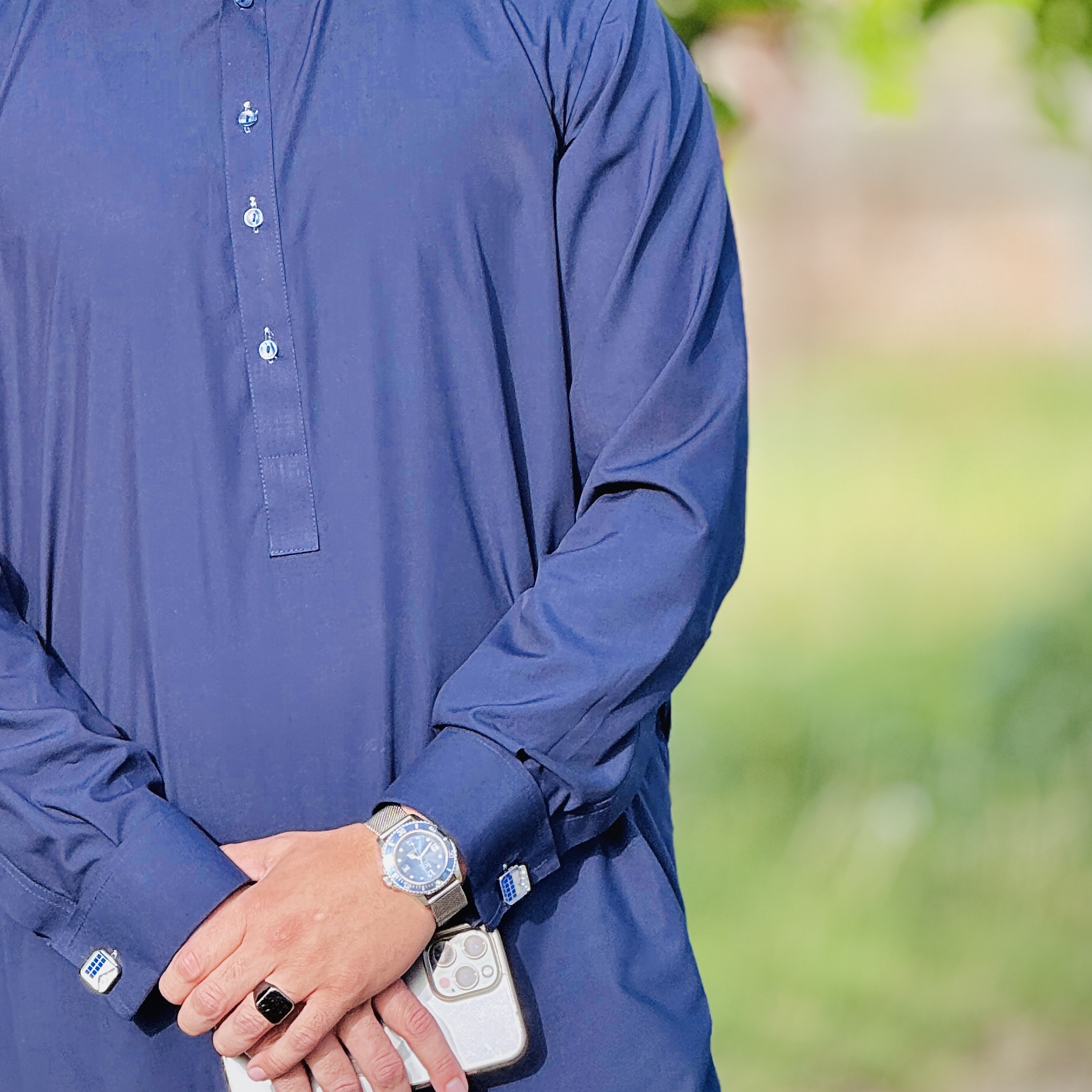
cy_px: 155
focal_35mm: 231
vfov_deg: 7.6
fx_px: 8244
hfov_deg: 7.6
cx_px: 250
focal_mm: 15.66
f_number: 2.8
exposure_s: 1/277
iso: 64
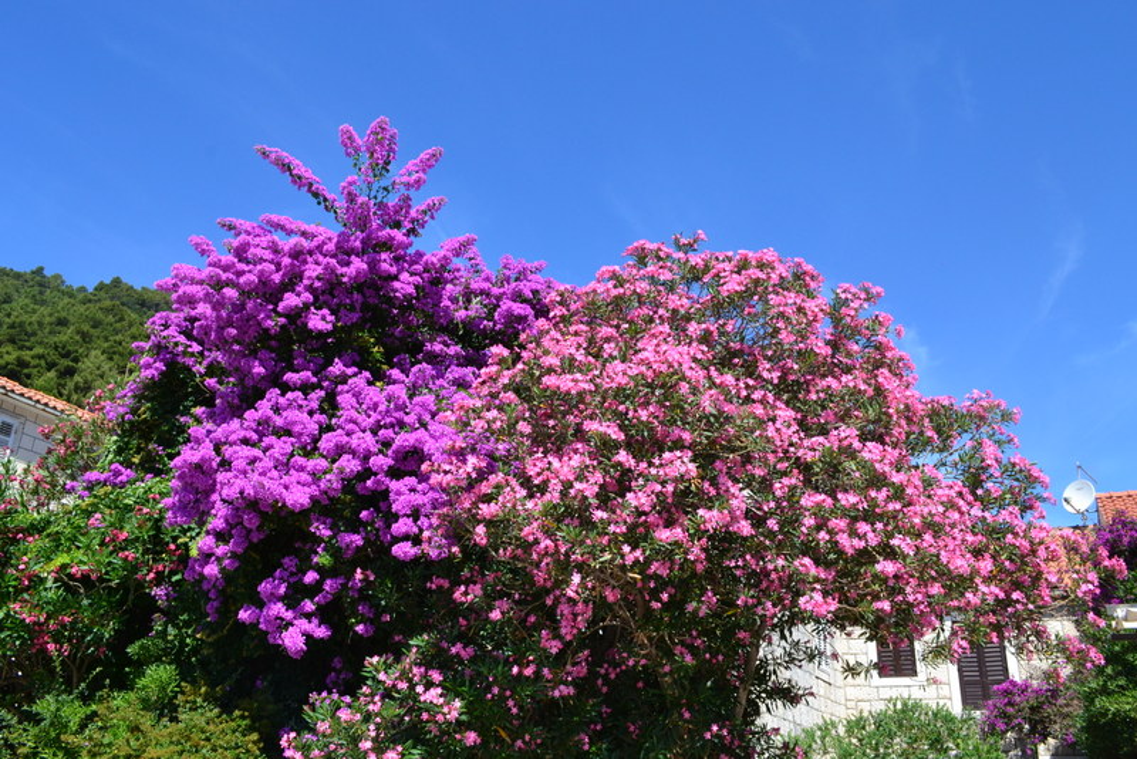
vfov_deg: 43.6
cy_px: 380
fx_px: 948
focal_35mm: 30
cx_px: 568
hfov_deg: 61.9
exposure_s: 1/320
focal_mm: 20
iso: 400
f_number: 10
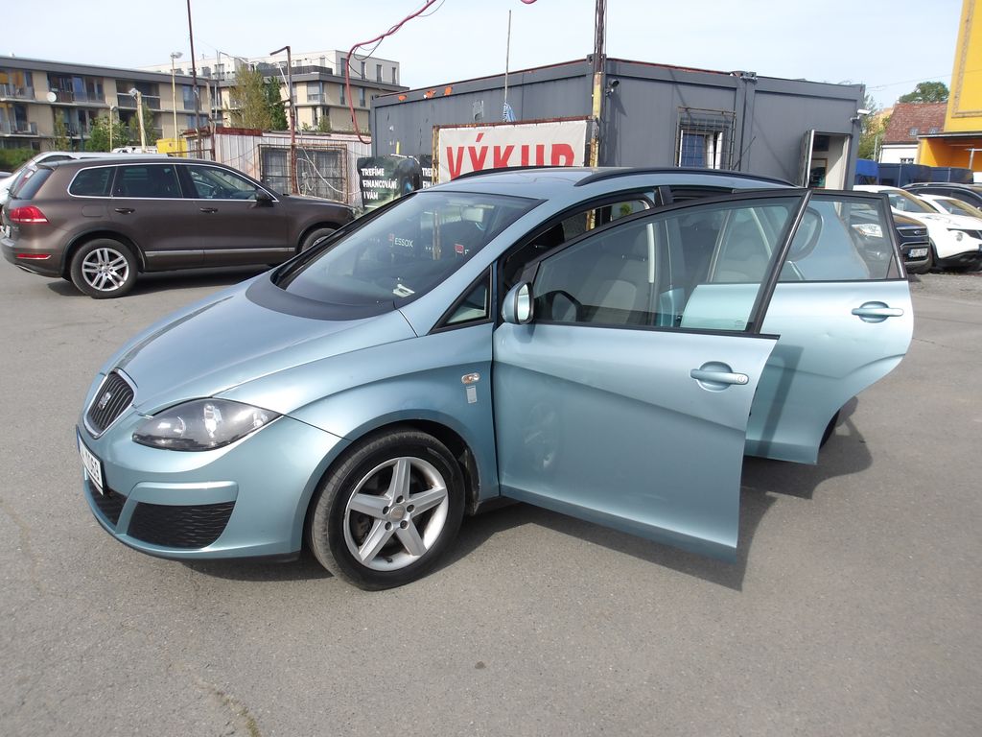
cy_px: 368
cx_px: 491
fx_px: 766
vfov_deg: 51.4
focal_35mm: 27
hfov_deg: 65.3
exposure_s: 1/974
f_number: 3
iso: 100
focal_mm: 4.9
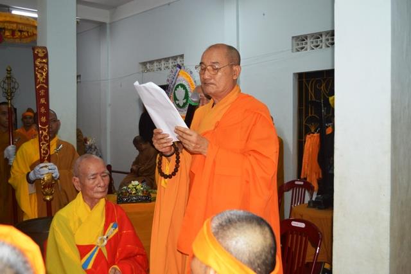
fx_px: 411
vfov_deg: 36.8
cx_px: 206
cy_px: 137
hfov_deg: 53.2
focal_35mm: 36
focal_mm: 24
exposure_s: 1/60
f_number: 4
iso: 720
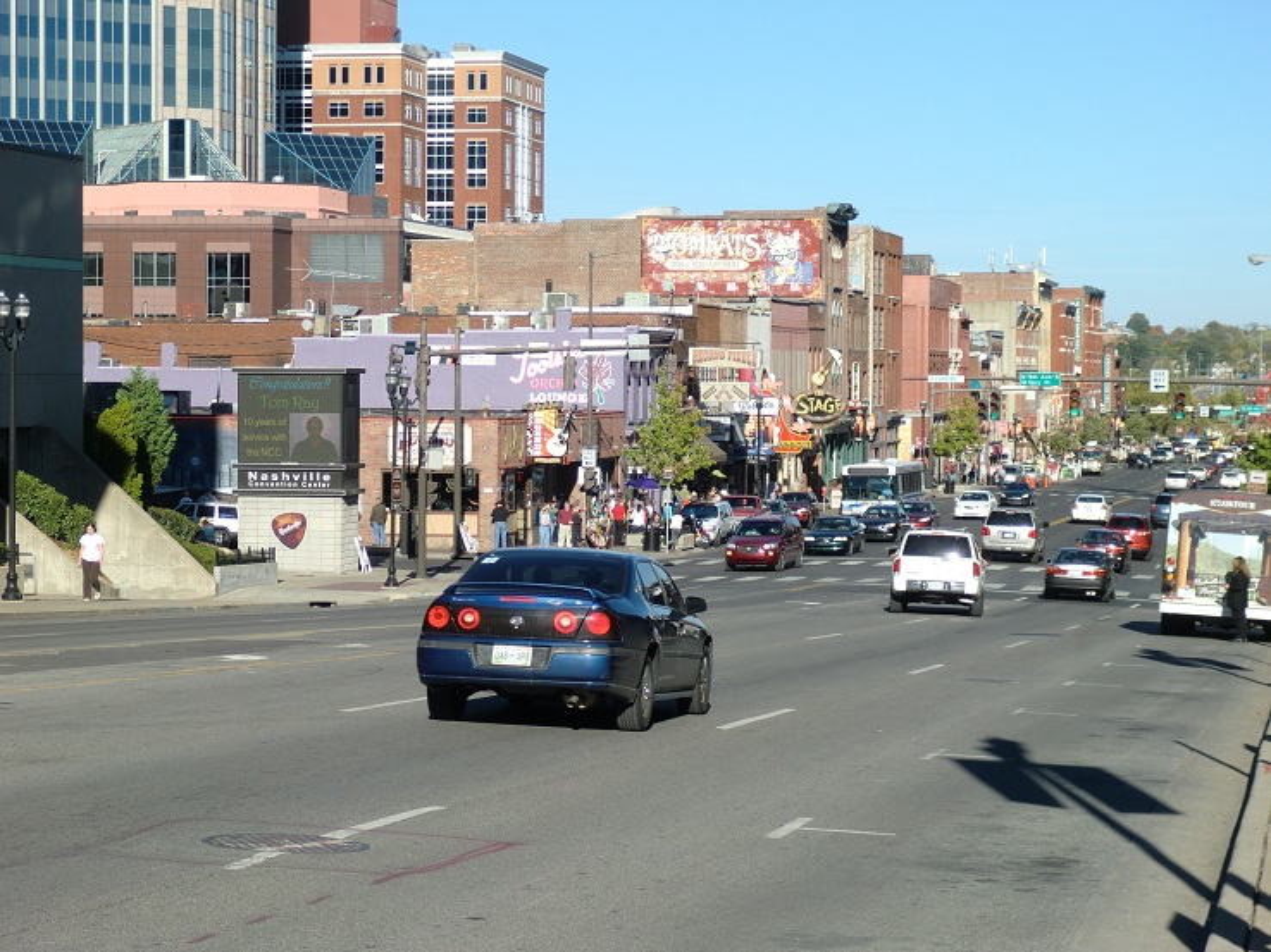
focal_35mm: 88
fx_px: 3230
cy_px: 476
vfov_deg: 16.8
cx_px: 636
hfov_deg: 22.3
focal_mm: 15.7
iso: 64
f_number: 5.1
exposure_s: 1/400
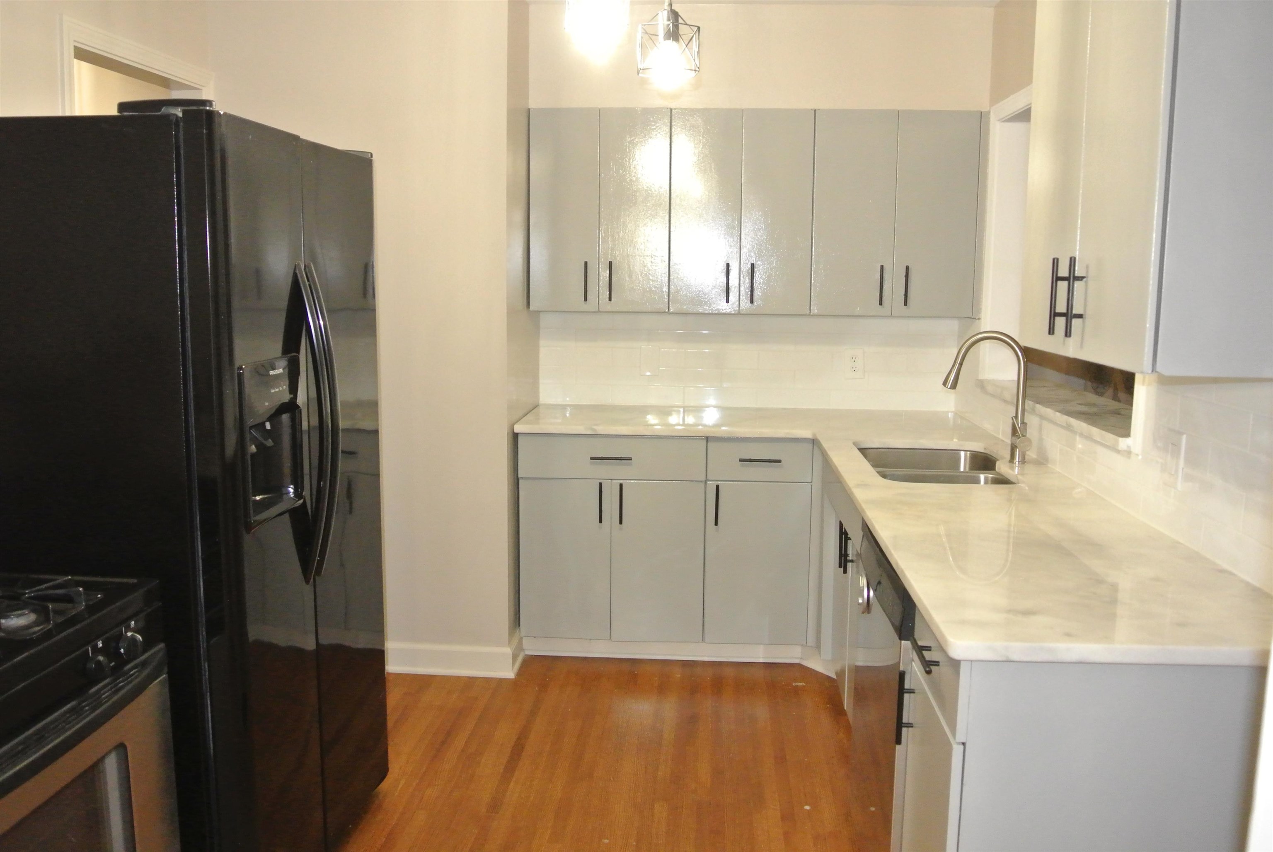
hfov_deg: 63.6
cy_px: 426
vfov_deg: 45.1
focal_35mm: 29
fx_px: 1027
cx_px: 636
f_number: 3.5
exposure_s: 1/60
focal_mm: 11
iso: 1800
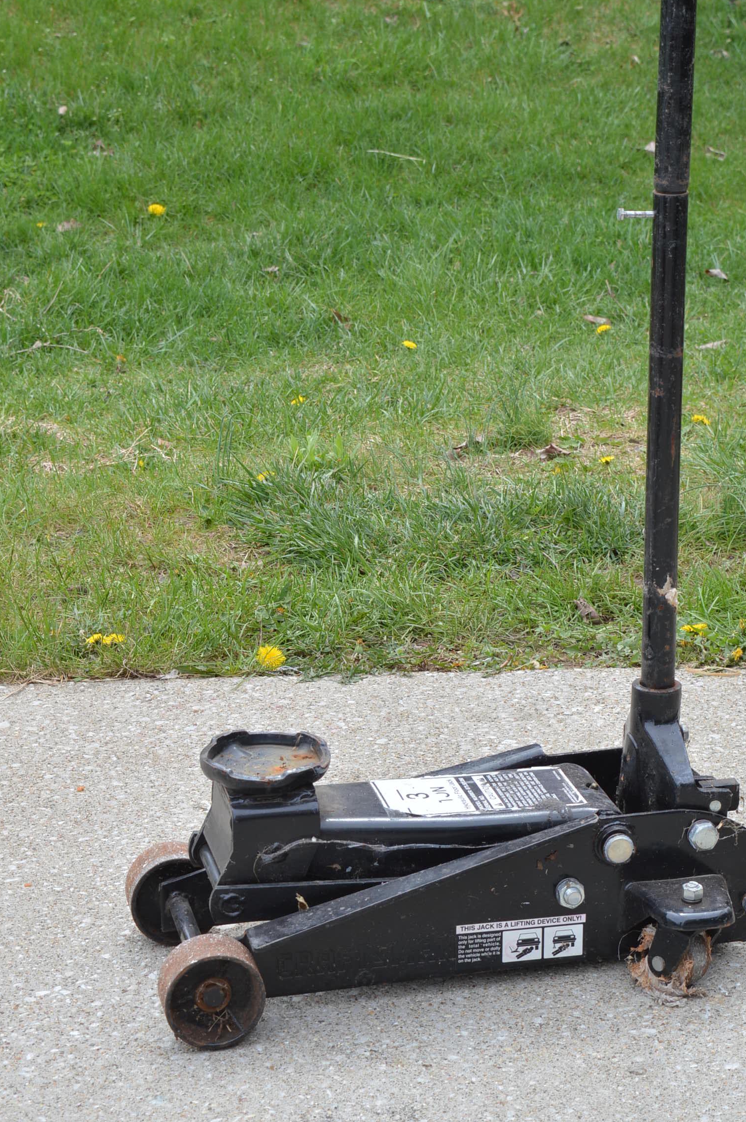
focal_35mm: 90
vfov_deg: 22.7
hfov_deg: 15.2
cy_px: 430
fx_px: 2791
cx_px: 446
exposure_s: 1/100
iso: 100
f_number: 8
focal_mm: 45
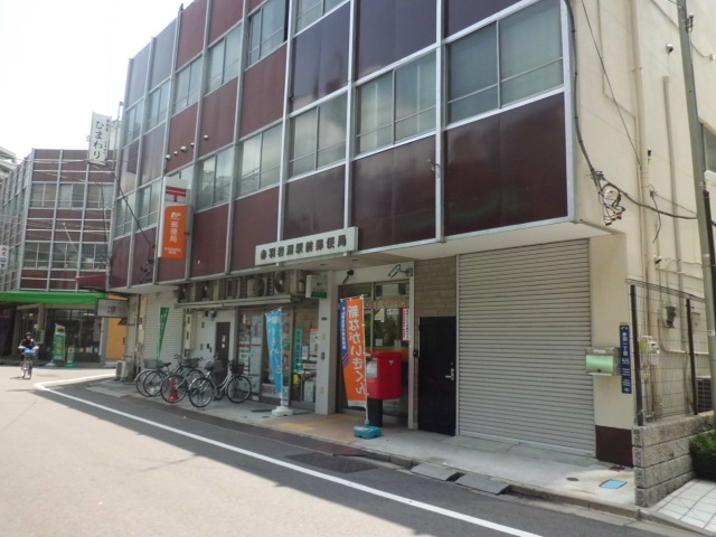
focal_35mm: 26
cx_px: 358
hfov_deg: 67.3
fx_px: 538
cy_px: 268
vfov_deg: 53.1
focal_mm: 4.7
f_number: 2.8
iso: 100
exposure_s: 1/640
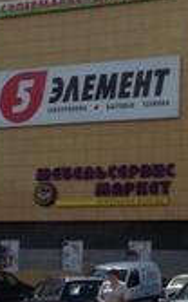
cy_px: 271
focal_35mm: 133
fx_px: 1093
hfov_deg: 9.8
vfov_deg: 15.5
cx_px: 33
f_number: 2.4
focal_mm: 4.28
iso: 50
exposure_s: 1/1779
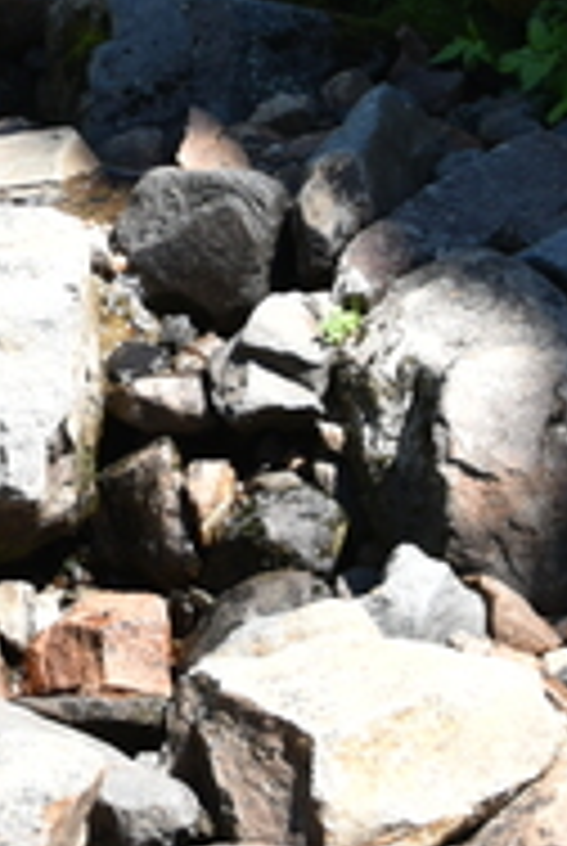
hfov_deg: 4.2
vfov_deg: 6.3
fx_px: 7673
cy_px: -68
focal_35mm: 326
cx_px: -140
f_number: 6.3
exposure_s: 1/160
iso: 100
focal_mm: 48
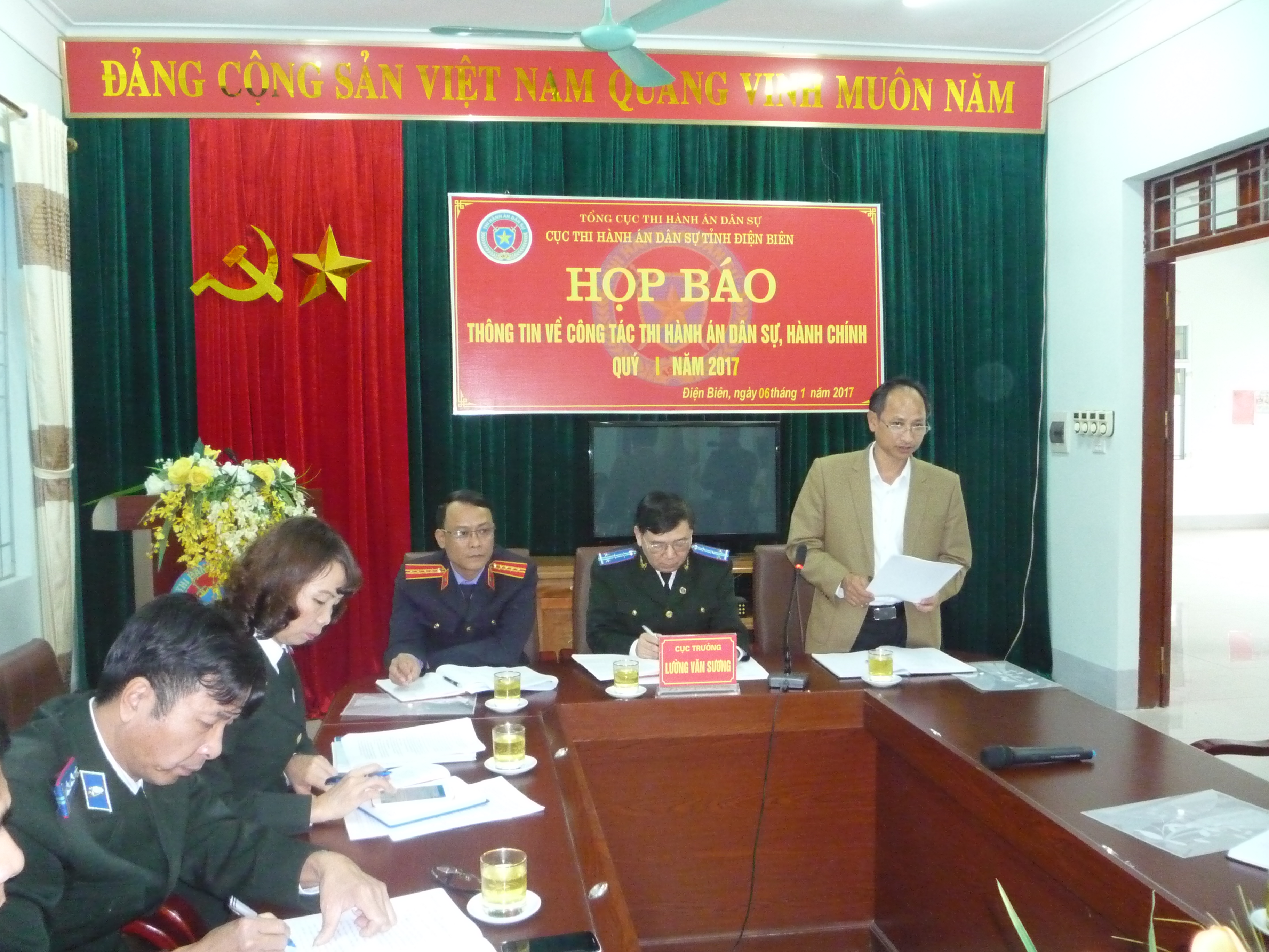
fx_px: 1100
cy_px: 476
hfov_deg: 60.0
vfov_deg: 46.8
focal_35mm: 30
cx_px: 634
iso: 800
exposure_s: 1/30
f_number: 3.3
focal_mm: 5.2
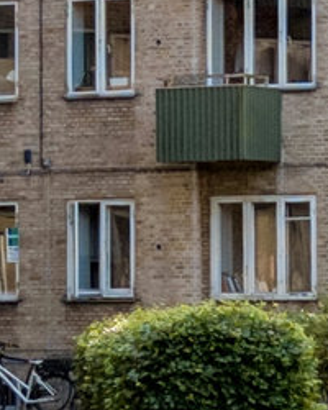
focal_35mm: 260
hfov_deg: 5.9
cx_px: 372
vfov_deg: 7.3
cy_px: -231
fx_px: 3156
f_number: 6.3
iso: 100
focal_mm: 15.4
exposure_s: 1/160
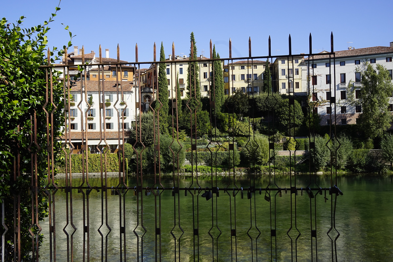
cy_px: 131
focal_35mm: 36
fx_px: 393
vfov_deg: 36.9
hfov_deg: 53.1
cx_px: 196
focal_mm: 24
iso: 100
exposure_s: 1/80
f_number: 13
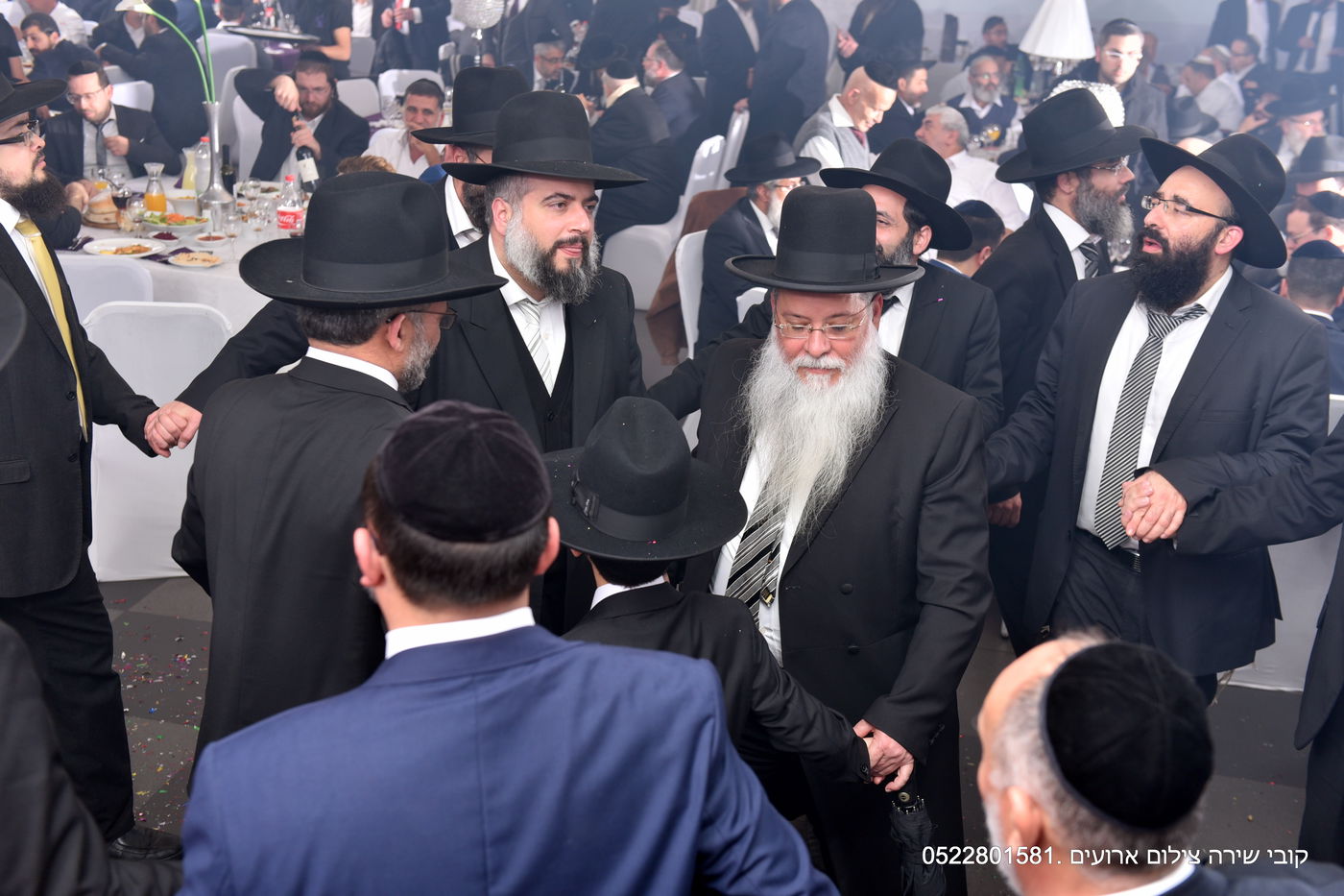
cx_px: 672
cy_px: 448
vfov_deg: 28.1
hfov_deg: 41.1
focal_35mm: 48
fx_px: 1792
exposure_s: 1/200
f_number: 4
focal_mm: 48
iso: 320
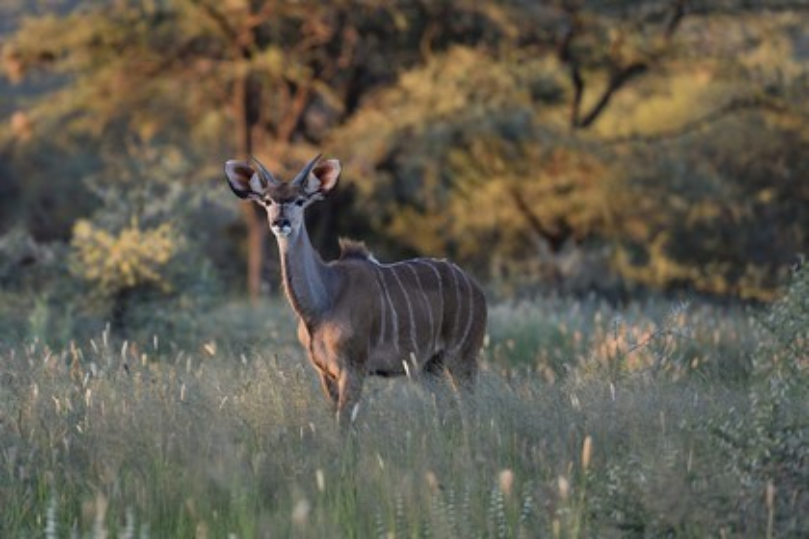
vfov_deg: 6.9
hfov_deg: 10.3
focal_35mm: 200
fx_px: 4494
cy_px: 270
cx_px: 404
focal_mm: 200
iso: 200
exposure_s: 1/320
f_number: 2.8
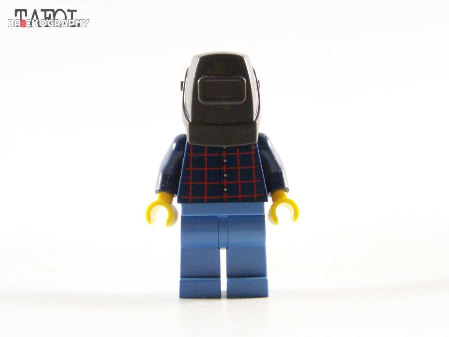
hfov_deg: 23.8
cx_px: 224
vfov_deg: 18.0
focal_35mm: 82
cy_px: 168
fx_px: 1064
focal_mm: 13.7
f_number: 3.2
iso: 400
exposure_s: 1/60
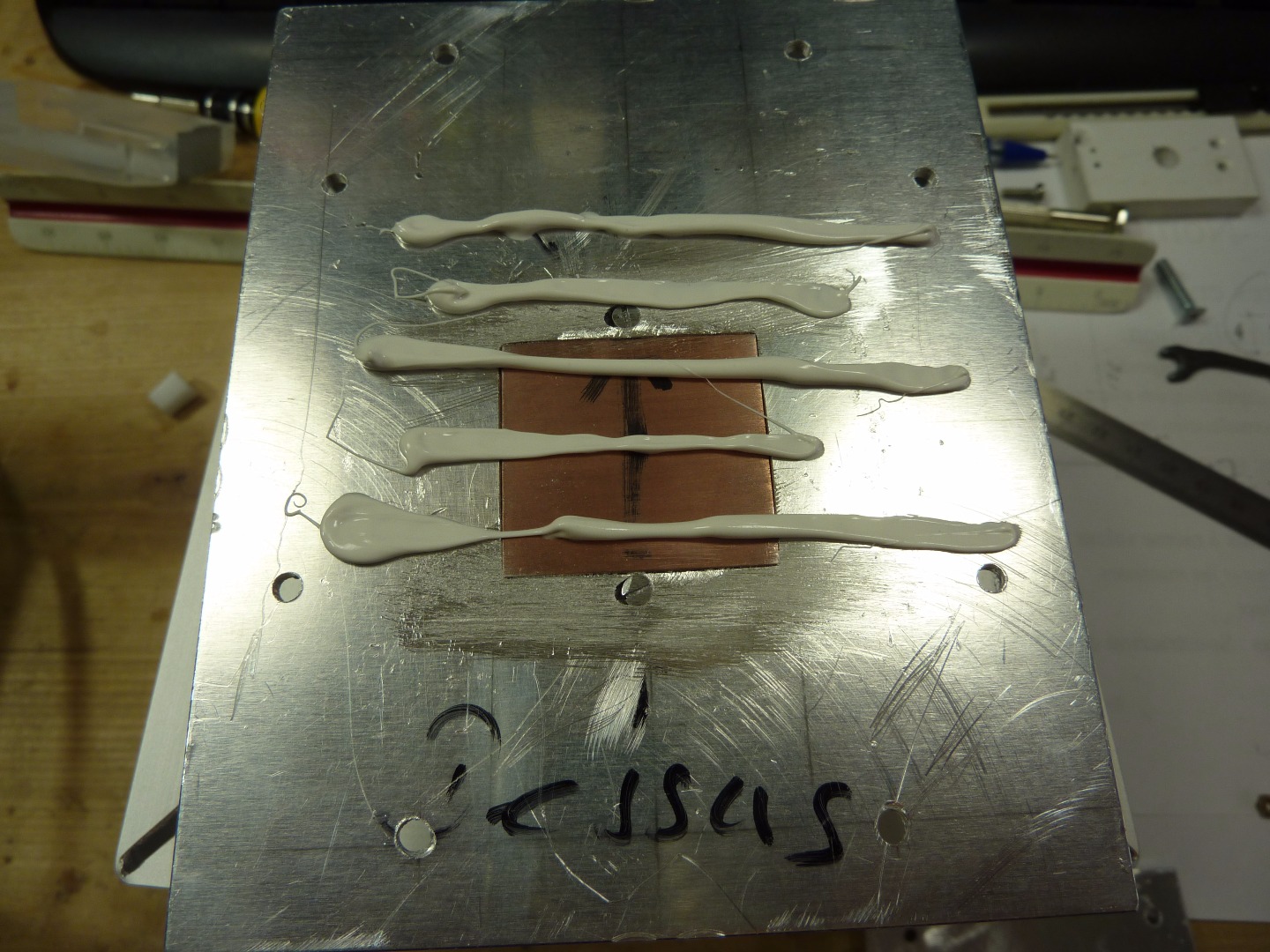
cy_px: 476
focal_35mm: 25
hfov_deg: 69.4
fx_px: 917
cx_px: 635
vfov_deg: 54.9
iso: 80
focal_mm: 4.1
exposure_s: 1/30
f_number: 3.3
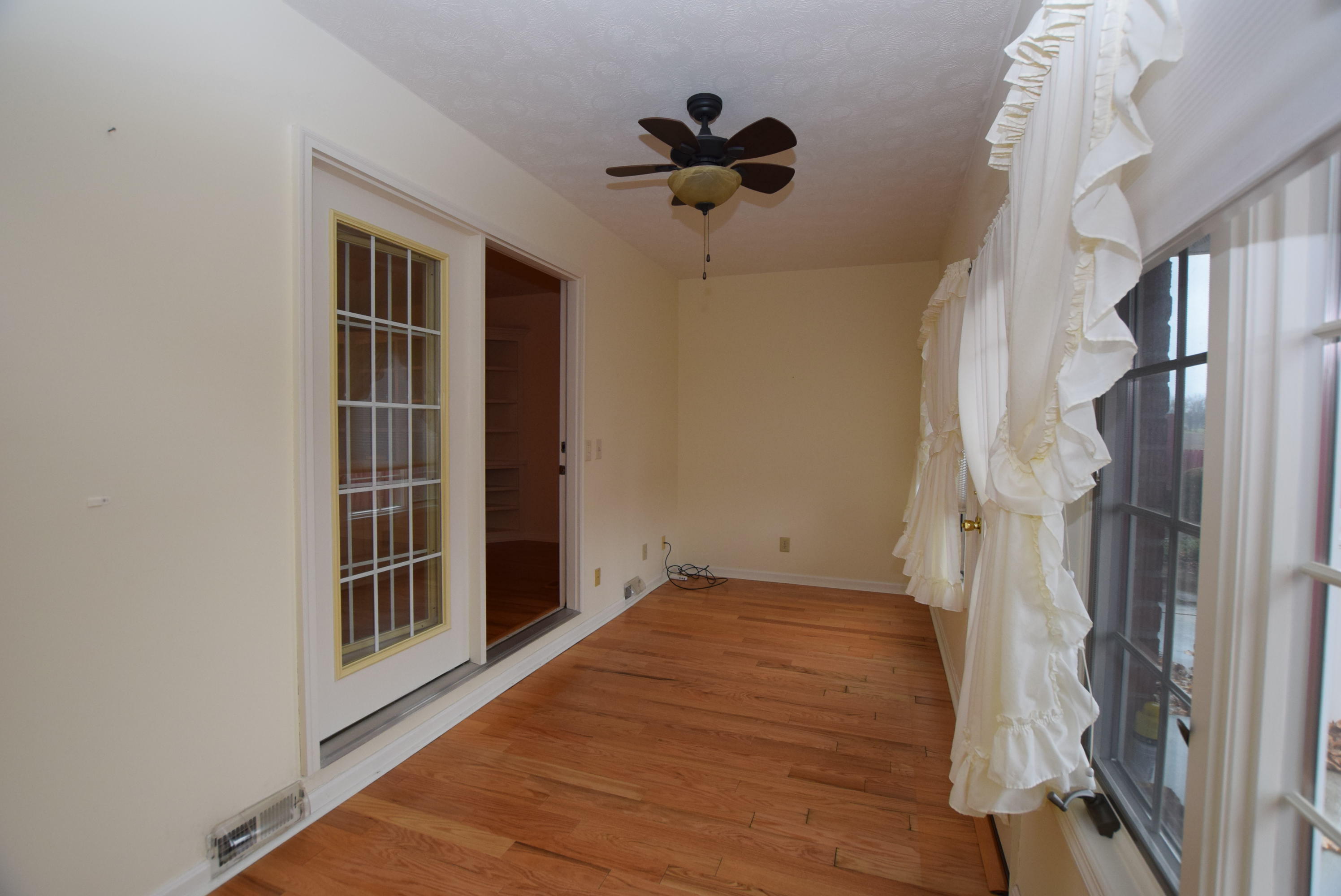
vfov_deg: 77.4
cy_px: 448
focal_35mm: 15
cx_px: 670
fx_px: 559
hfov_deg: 100.3
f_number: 4.5
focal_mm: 10
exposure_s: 1/80
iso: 800
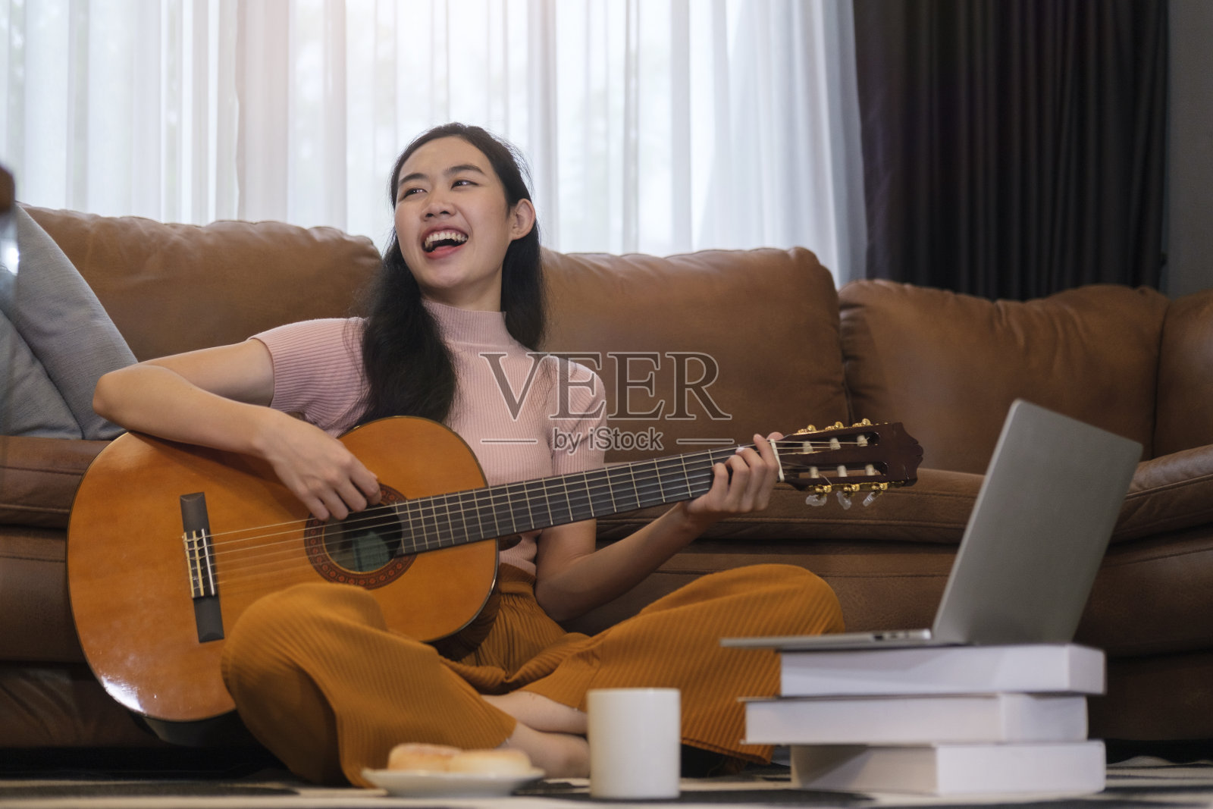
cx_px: 606
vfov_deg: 25.5
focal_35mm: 53
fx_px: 1786
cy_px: 404
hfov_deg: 37.5
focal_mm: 35
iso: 640
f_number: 2
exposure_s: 1/150
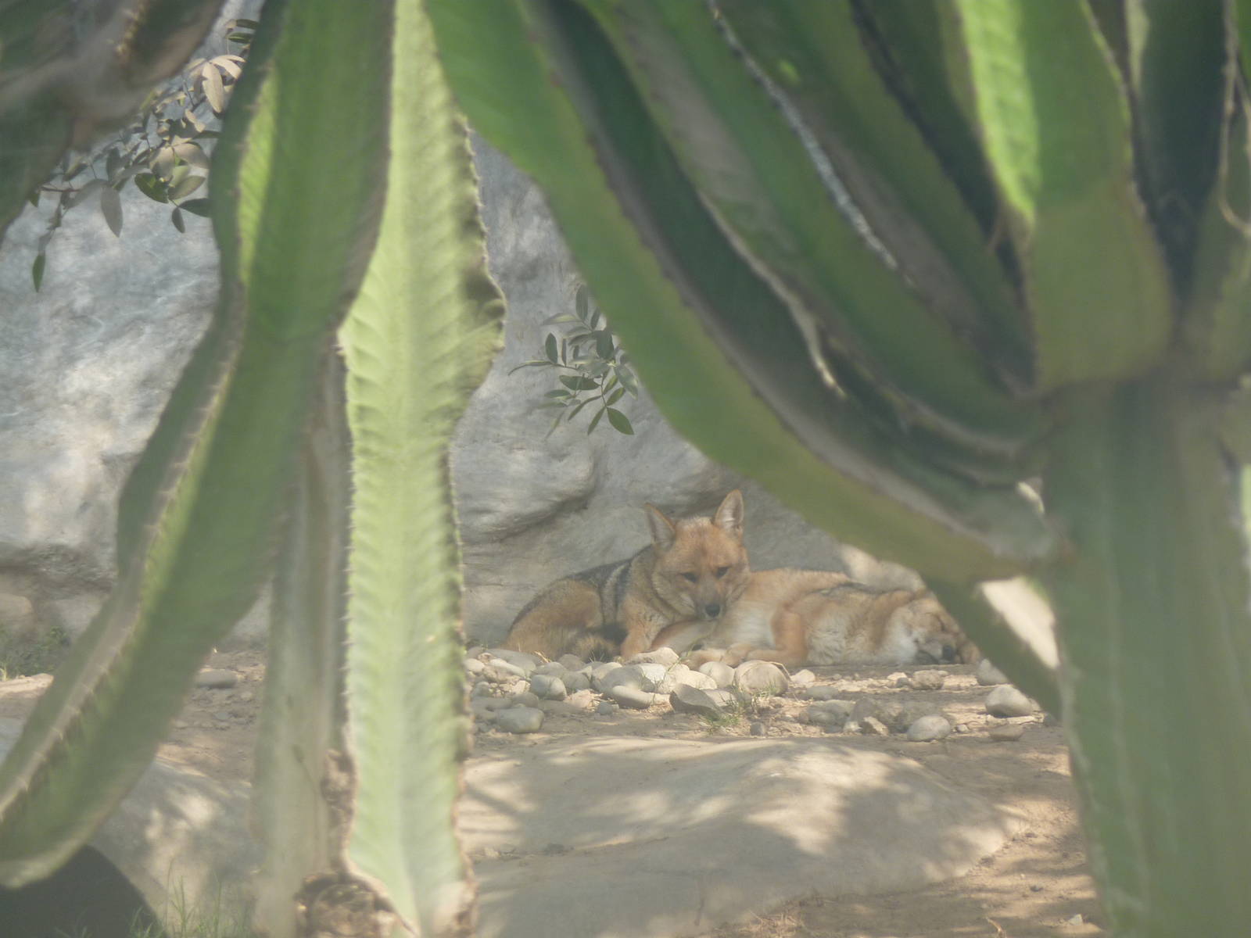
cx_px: 626
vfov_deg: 5.0
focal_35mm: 300
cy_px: 469
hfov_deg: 6.6
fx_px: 10842
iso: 100
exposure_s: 1/125
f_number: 4.9
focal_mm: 49.2
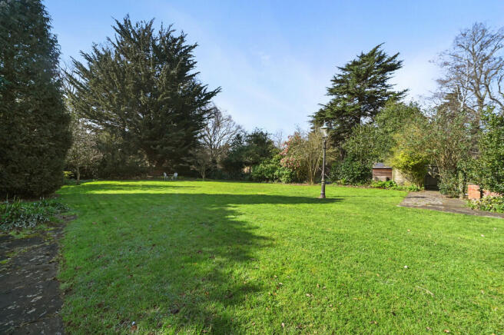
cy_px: 168
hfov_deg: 104.3
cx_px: 252
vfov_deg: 81.1
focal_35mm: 14
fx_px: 196
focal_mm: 14
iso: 500
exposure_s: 1/640
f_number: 8
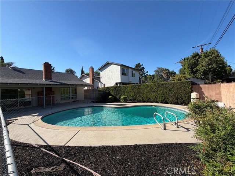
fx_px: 95
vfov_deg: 85.7
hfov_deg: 102.1
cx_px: 118
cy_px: 88
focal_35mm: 14
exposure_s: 1/770
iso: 25
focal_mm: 2.22
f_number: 2.2
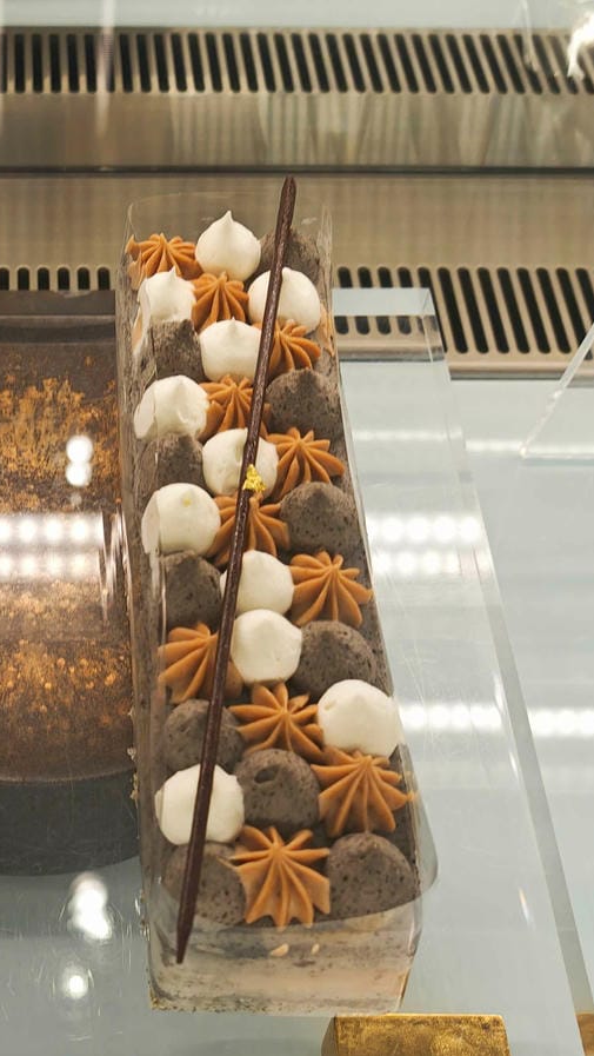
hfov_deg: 22.6
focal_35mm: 51
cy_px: 529
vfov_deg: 40.6
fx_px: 1427
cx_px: 0
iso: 120
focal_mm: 8.72
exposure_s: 1/120
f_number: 2.8
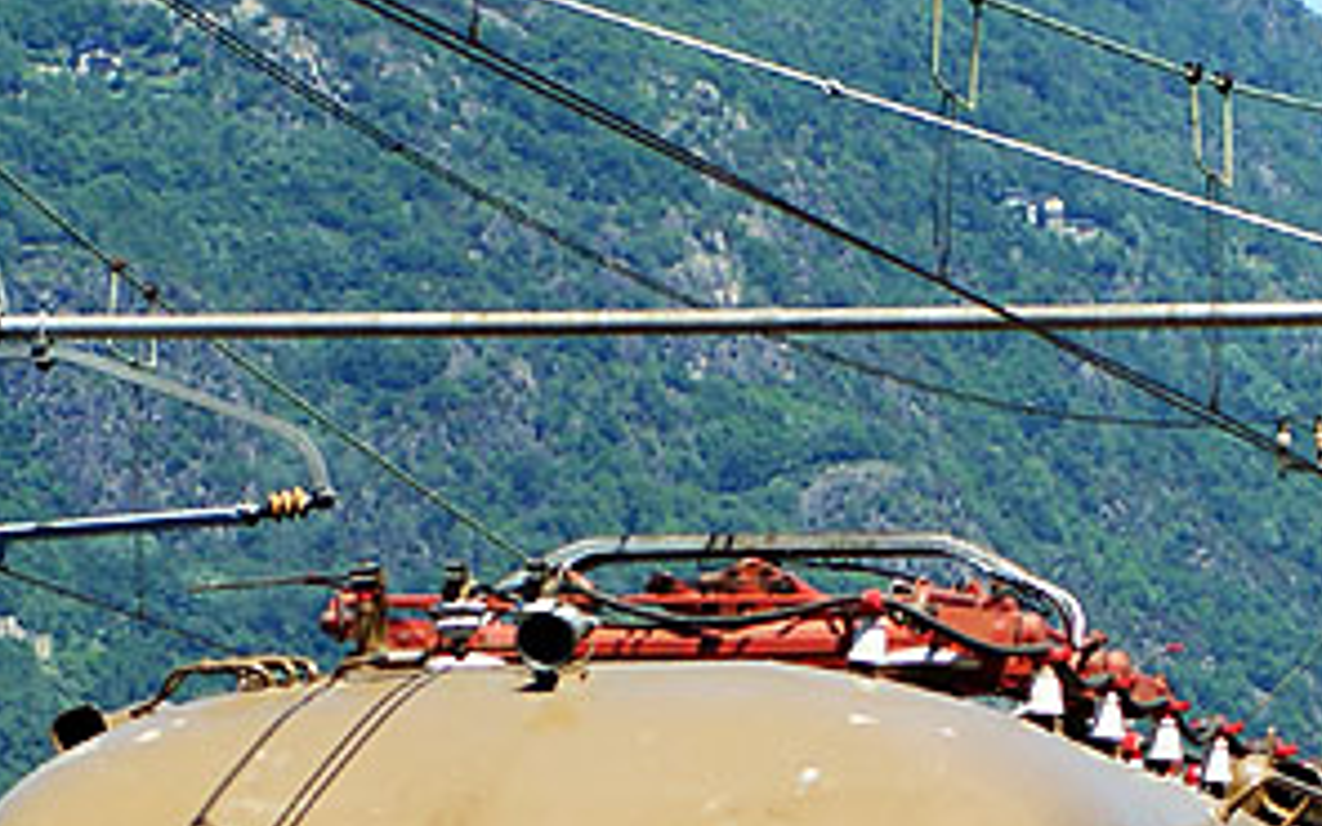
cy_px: 1223
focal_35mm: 317
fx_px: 11421
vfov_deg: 4.1
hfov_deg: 6.6
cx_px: 844
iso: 200
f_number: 5.6
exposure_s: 1/640
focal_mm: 60
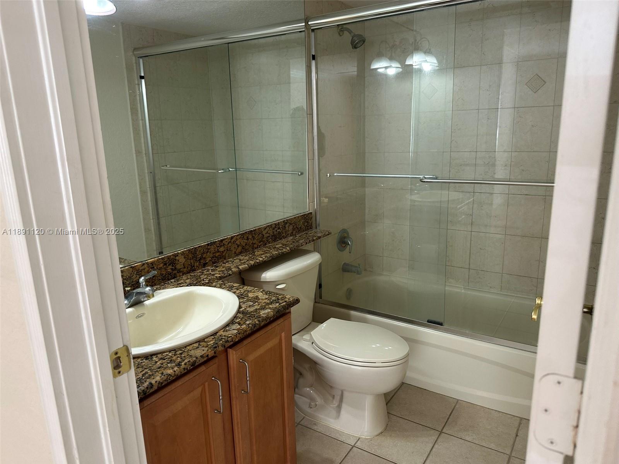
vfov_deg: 56.8
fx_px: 429
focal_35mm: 24
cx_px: 310
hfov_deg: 71.6
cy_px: 232
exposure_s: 1/121
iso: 125
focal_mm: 6.86
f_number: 1.78
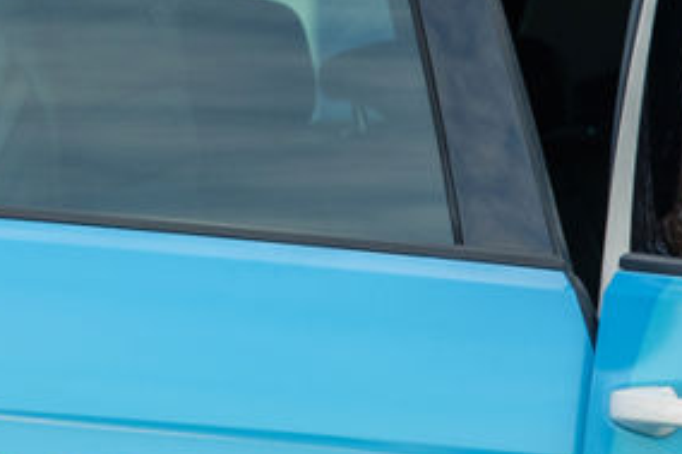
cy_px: -156
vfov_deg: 1.8
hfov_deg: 2.7
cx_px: -149
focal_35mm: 767
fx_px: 14521
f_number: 3.5
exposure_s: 1/1000
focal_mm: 170
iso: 800
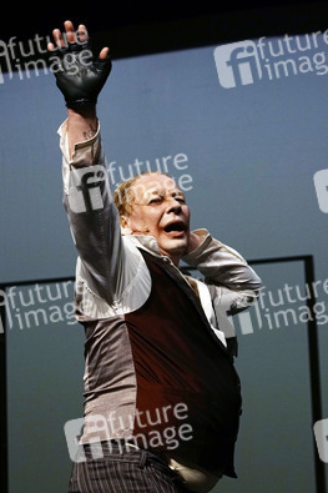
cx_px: 165
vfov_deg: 23.7
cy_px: 246
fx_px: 1176
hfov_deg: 15.9
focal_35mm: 86
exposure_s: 1/500
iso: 1600
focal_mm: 85
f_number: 5
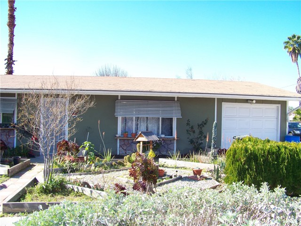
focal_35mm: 33
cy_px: 113
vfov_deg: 42.9
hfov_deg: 55.4
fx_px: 287
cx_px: 150
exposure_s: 1/250
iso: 64
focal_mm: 5.85
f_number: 3.6
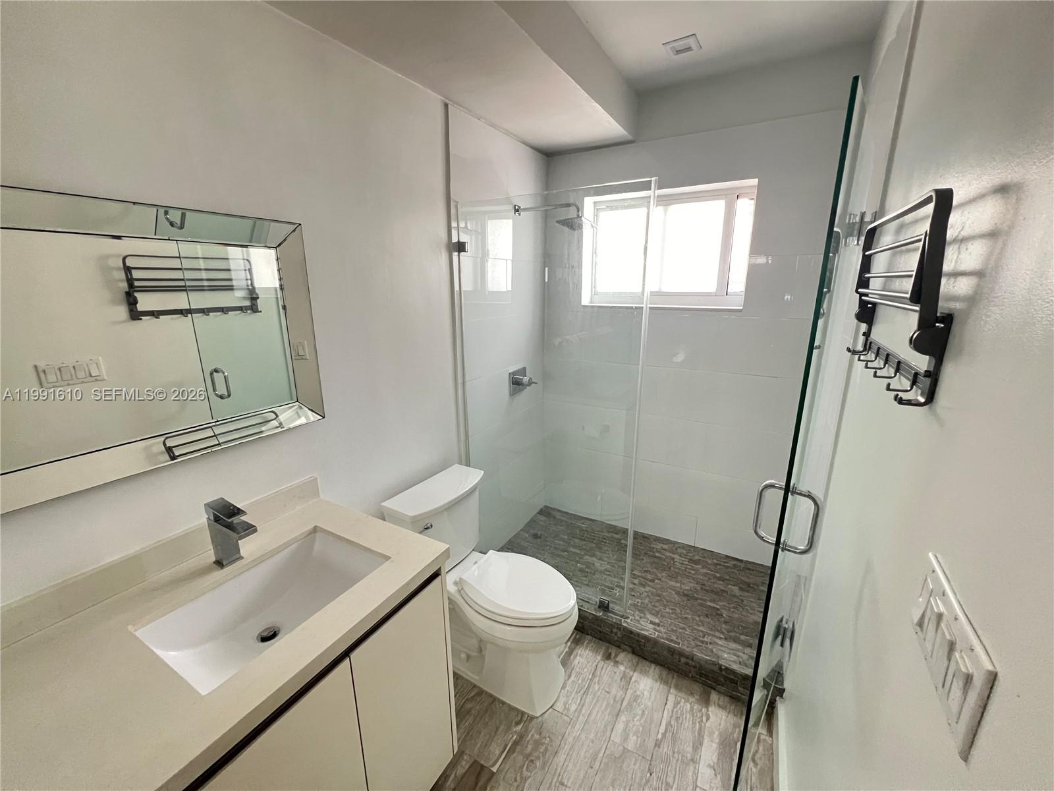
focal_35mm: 13
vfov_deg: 89.9
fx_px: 396
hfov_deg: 106.2
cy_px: 396
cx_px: 527
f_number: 1.8
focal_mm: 1.57
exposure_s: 1/60
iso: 640
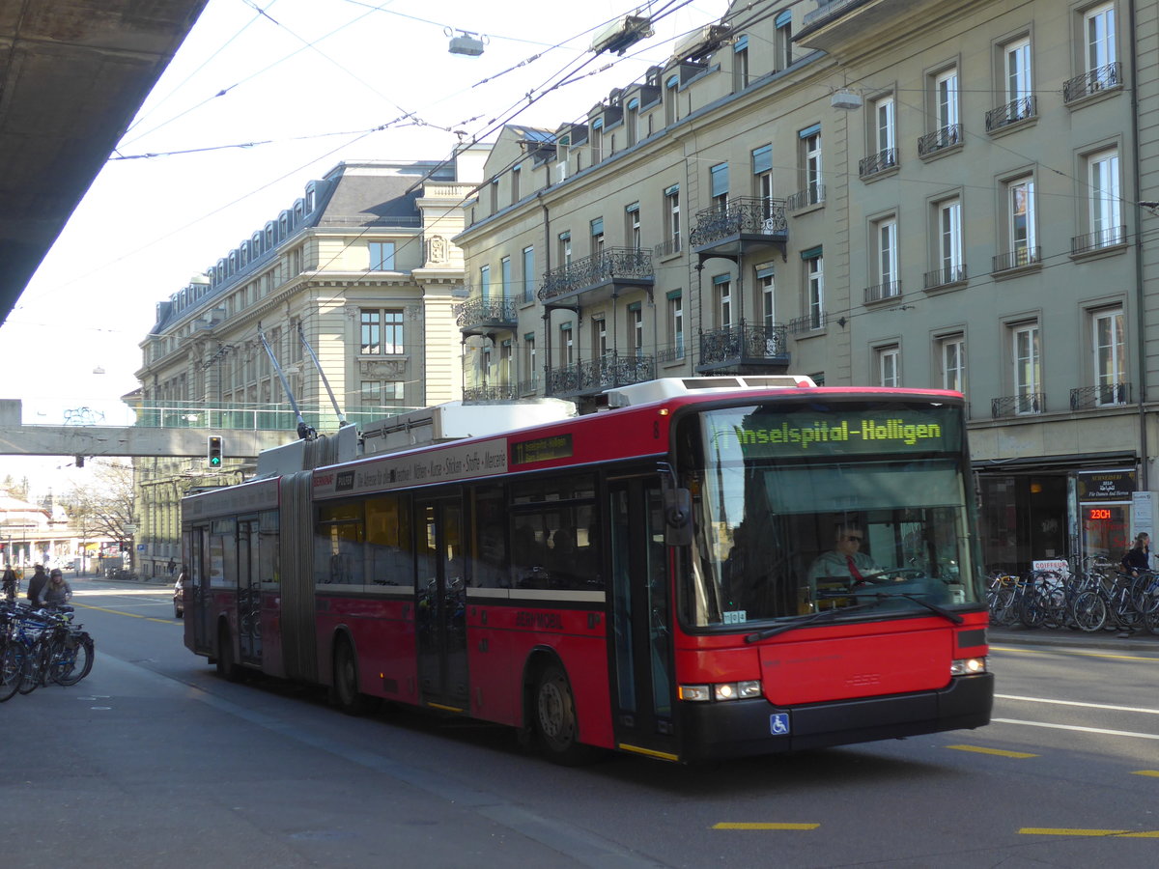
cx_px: 580
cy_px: 434
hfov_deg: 36.8
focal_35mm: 52
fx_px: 1741
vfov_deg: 28.0
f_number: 3.3
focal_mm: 10.7
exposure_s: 1/250
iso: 160
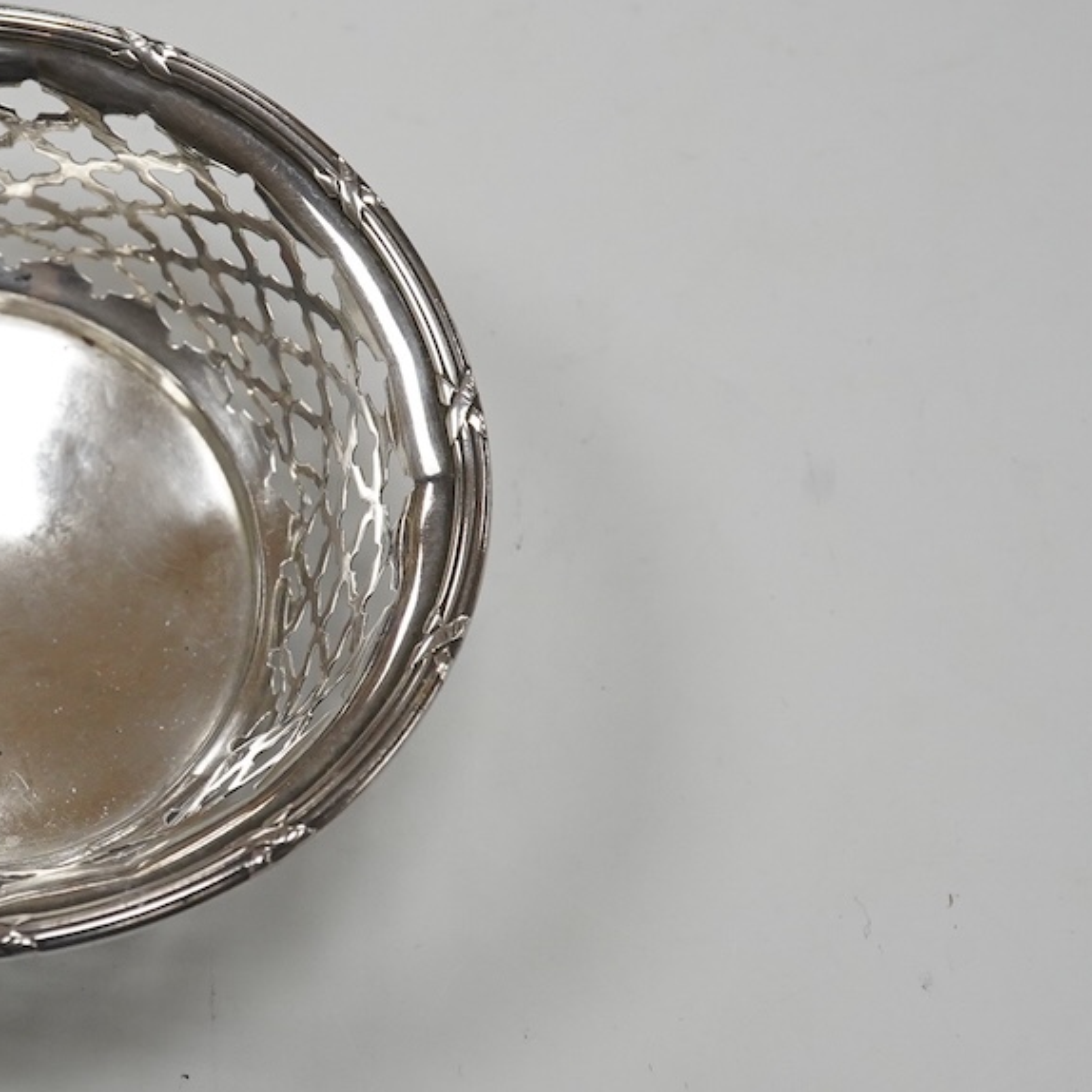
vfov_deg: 23.0
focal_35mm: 75
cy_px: 466
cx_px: 56
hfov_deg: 22.4
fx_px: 2677
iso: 2500
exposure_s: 1/200
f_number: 13
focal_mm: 30
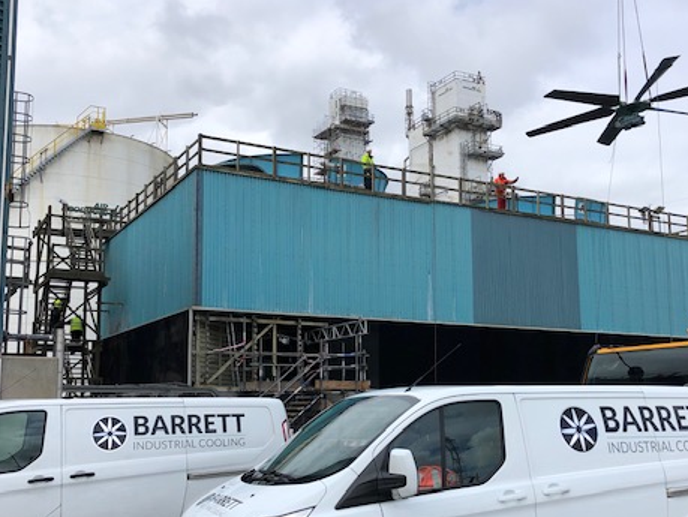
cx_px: 336
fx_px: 776
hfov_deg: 47.8
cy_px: 309
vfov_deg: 36.7
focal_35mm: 39
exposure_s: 1/2404
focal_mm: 3.99
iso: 20
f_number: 1.8
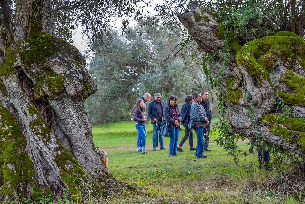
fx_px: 445
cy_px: 102
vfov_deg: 25.8
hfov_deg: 37.9
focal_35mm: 52
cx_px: 152
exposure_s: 1/60
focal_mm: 35
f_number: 4.5
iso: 720
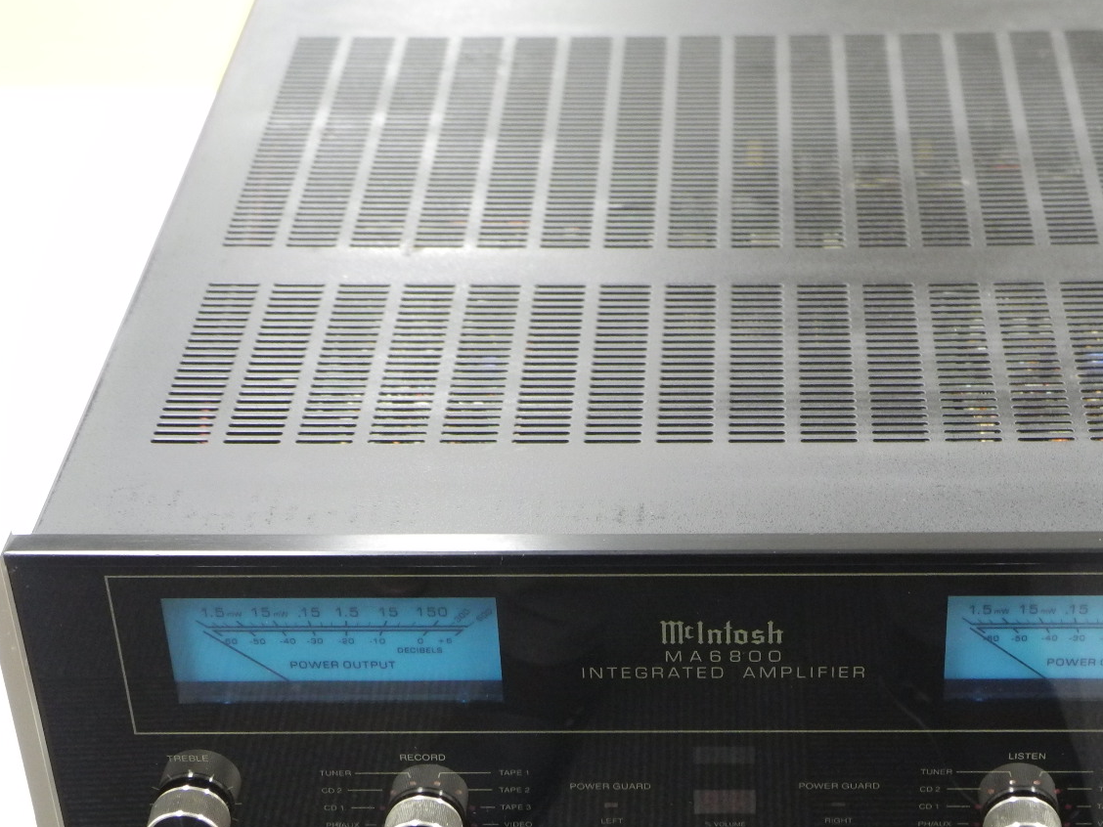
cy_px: 497
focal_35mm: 78
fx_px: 2485
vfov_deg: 18.9
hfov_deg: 24.9
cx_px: 721
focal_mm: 11.8
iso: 400
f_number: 3.5
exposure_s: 1/13
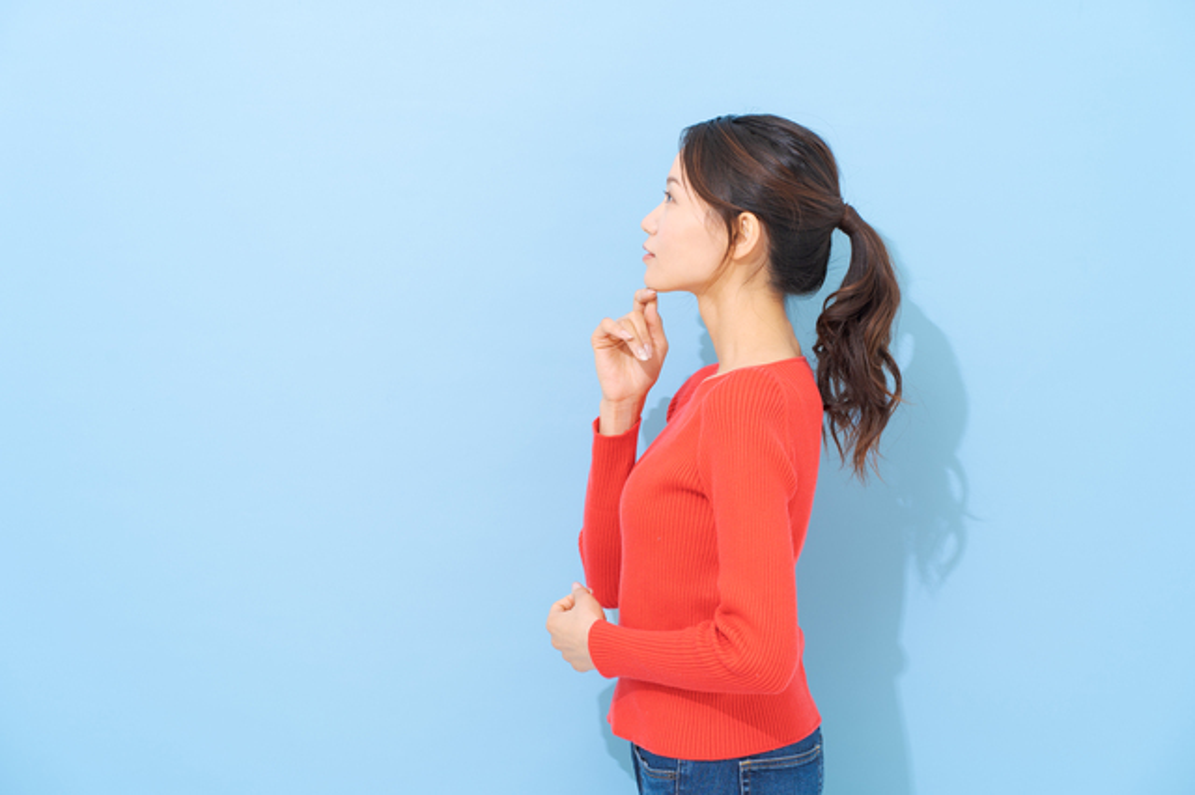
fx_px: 2820
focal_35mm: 85
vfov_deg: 16.1
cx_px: 598
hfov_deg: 23.9
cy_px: 398
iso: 100
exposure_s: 1/125
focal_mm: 85
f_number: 7.1
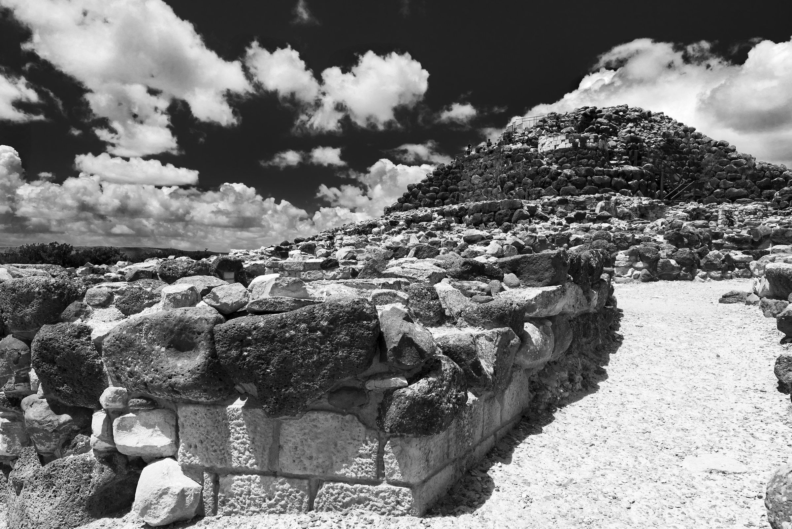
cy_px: 264
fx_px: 528
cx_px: 396
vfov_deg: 53.2
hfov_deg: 73.7
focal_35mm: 24
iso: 125
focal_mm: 24
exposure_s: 1/800
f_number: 9
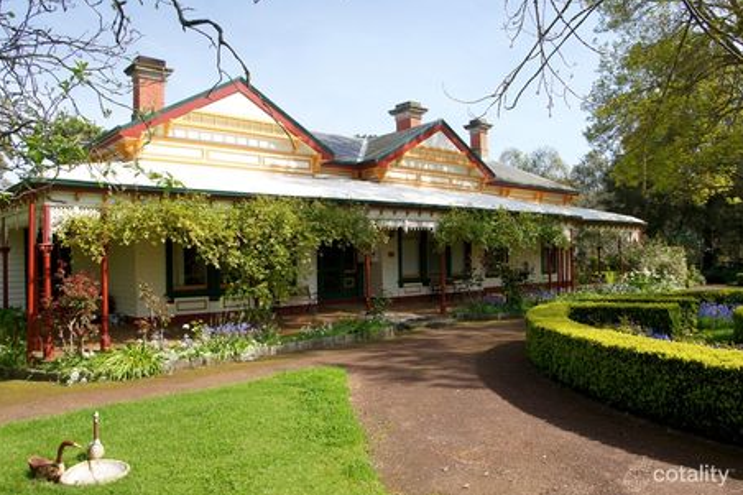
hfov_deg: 68.4
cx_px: 370
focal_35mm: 27
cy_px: 251
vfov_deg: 48.7
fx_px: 547
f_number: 9
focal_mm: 17
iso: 200
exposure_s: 1/200
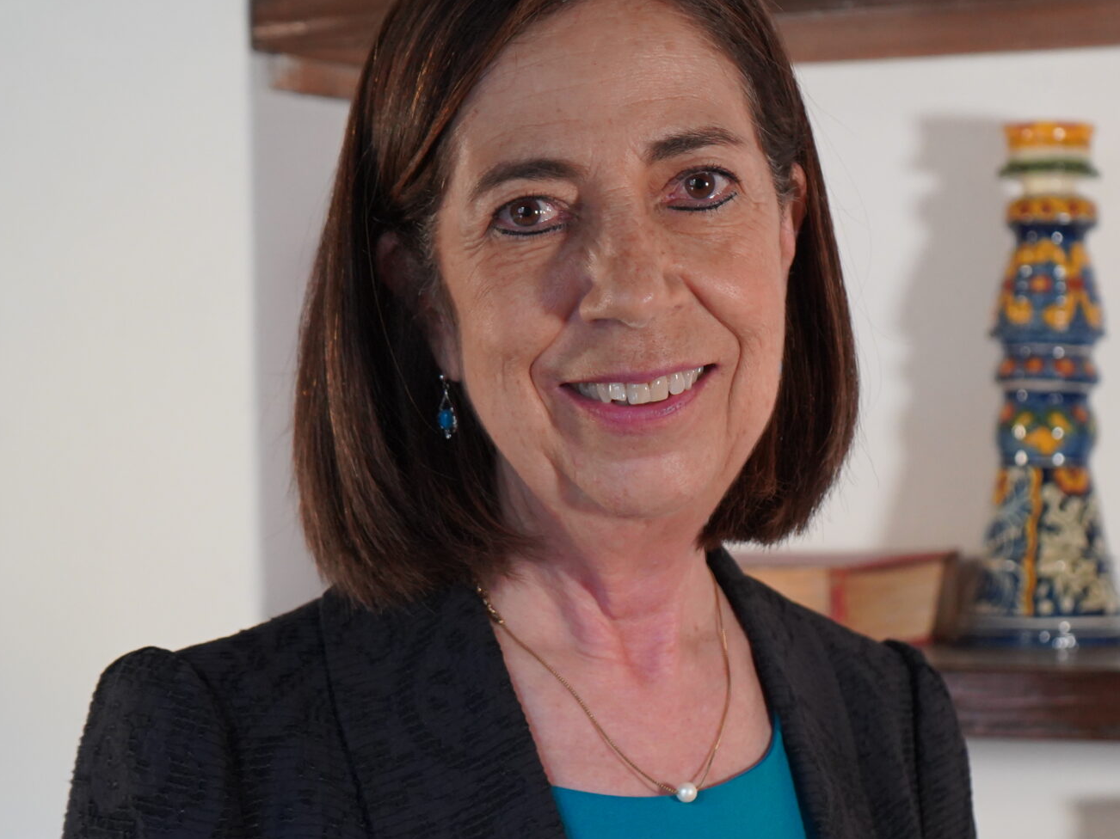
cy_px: 586
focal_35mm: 87
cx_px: 652
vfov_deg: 16.9
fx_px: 2814
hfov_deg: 22.5
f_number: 4.5
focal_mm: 46
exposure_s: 1/160
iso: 2500
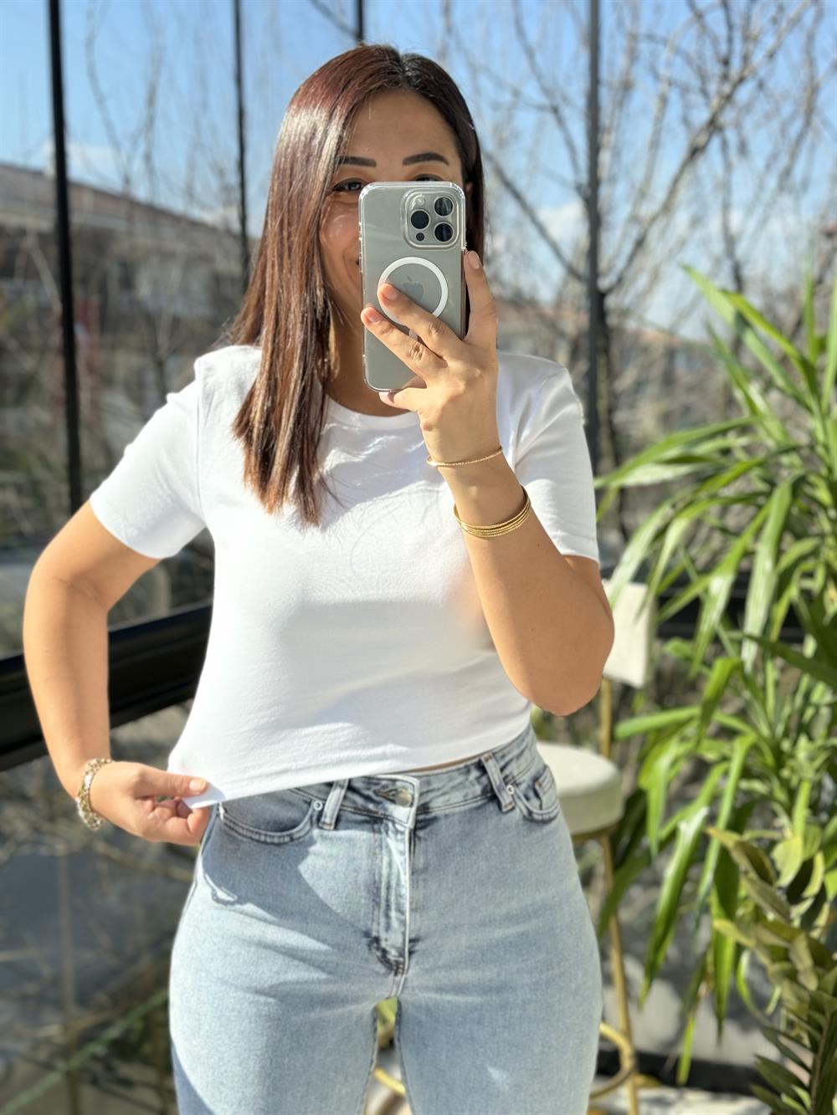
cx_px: 418
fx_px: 1547
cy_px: 558
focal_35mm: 48
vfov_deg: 39.7
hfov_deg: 30.3
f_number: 1.78
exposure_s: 1/756
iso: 64
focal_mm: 6.86
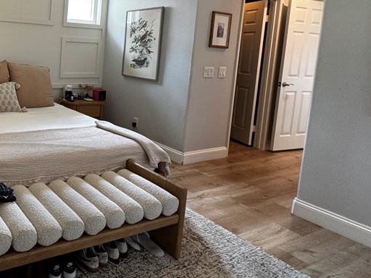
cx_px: 18
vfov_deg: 47.9
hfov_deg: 53.1
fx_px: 300
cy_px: 71
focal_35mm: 28
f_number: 2.2
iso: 160
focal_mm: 2.22
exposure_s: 1/60
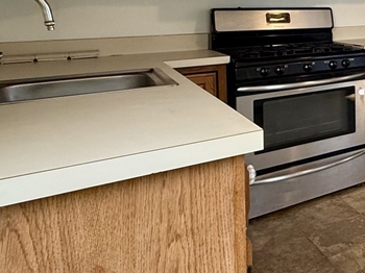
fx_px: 432
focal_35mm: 41
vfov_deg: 32.7
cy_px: 9
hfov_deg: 30.8
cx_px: 516
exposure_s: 1/120
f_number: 2.2
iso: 250
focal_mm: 2.22
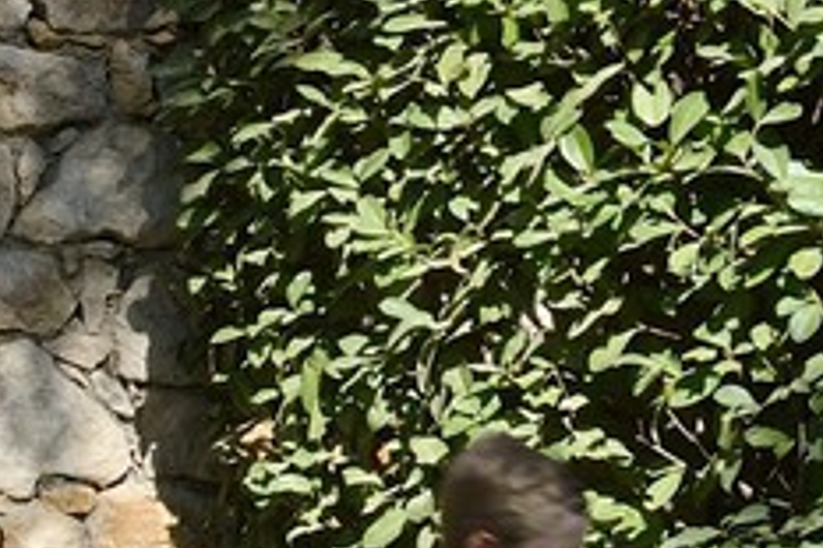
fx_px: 5962
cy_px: 534
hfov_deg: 6.9
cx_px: -1833
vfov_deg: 5.2
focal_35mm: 261
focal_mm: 38
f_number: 9
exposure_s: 1/200
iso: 200
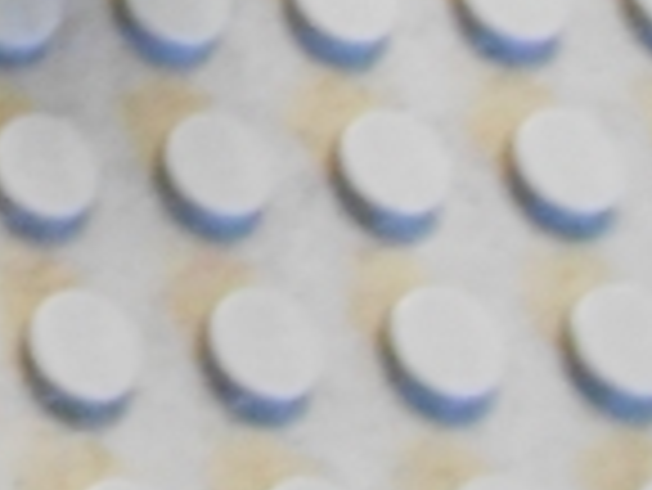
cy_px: -719
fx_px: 3110
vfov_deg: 8.2
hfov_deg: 10.0
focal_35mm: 165
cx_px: -1048
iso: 800
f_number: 3.8
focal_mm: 5.3
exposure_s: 1/2.5
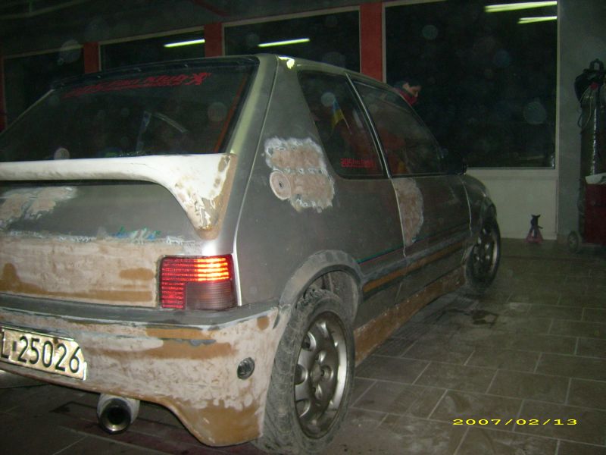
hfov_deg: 52.6
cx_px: 303
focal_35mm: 35
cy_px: 228
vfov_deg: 40.7
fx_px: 613
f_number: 2.8
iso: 100
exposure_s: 1/60
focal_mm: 5.95
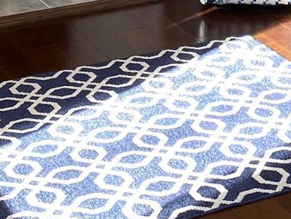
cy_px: -259
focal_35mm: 132
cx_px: 290
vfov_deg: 10.2
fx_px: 1111
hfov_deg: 14.7
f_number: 1.8
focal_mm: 4.25
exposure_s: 1/120
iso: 40
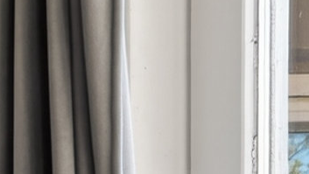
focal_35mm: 167
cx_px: -614
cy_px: 679
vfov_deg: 6.1
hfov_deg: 9.8
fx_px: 1369
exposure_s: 1/3.33
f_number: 8
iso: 400
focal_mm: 22
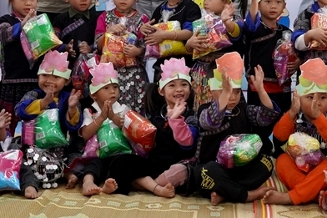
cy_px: -7
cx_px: 248
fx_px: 747
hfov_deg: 24.4
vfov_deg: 16.2
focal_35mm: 82
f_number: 4
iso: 1250
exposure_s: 1/160
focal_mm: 21
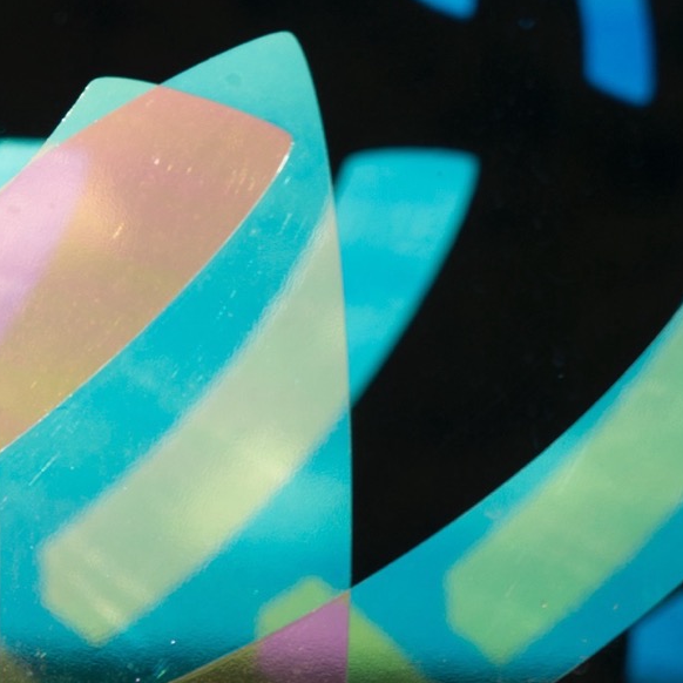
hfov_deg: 8.9
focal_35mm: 195
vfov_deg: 9.0
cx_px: -87
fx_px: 4357
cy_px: 472
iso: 200
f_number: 5.6
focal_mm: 55
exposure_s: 1/500
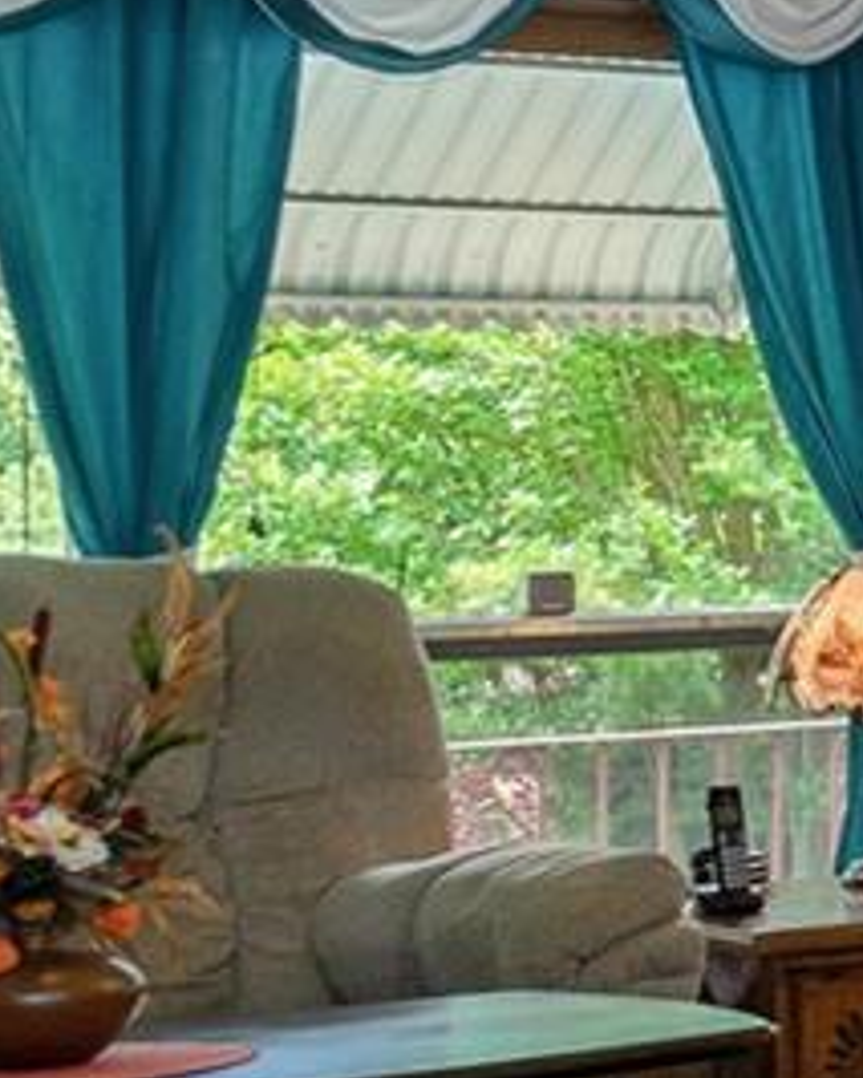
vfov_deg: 15.6
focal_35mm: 123
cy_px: 466
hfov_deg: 8.5
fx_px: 3925
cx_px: 3168
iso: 320
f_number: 7.1
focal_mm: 17
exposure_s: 1/20
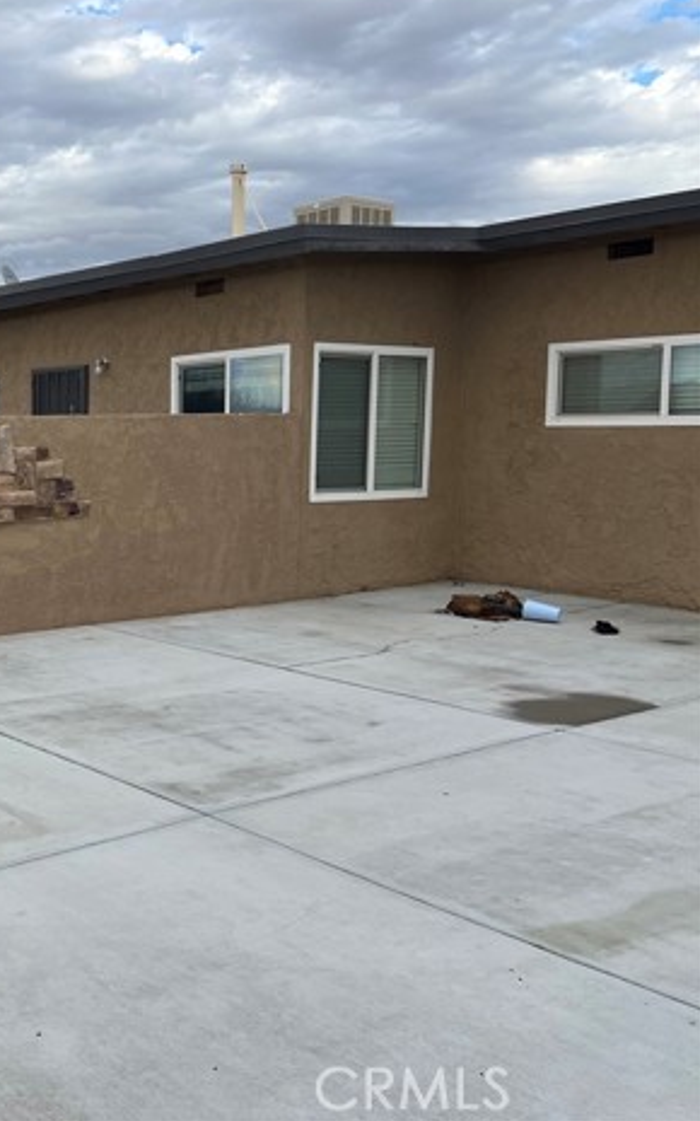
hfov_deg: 30.1
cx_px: -70
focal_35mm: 38
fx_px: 1160
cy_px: 544
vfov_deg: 51.5
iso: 50
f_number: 1.5
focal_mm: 5.7
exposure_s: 1/2513
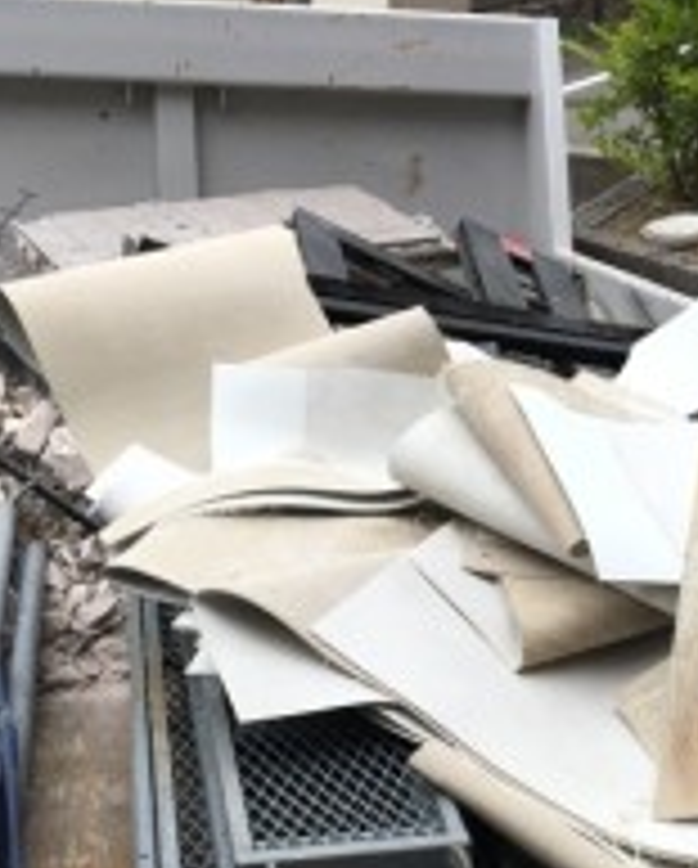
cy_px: 708
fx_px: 1623
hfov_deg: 23.9
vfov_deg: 29.2
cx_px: 554
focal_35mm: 63
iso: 25
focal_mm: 4.15
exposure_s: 1/168
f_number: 2.2
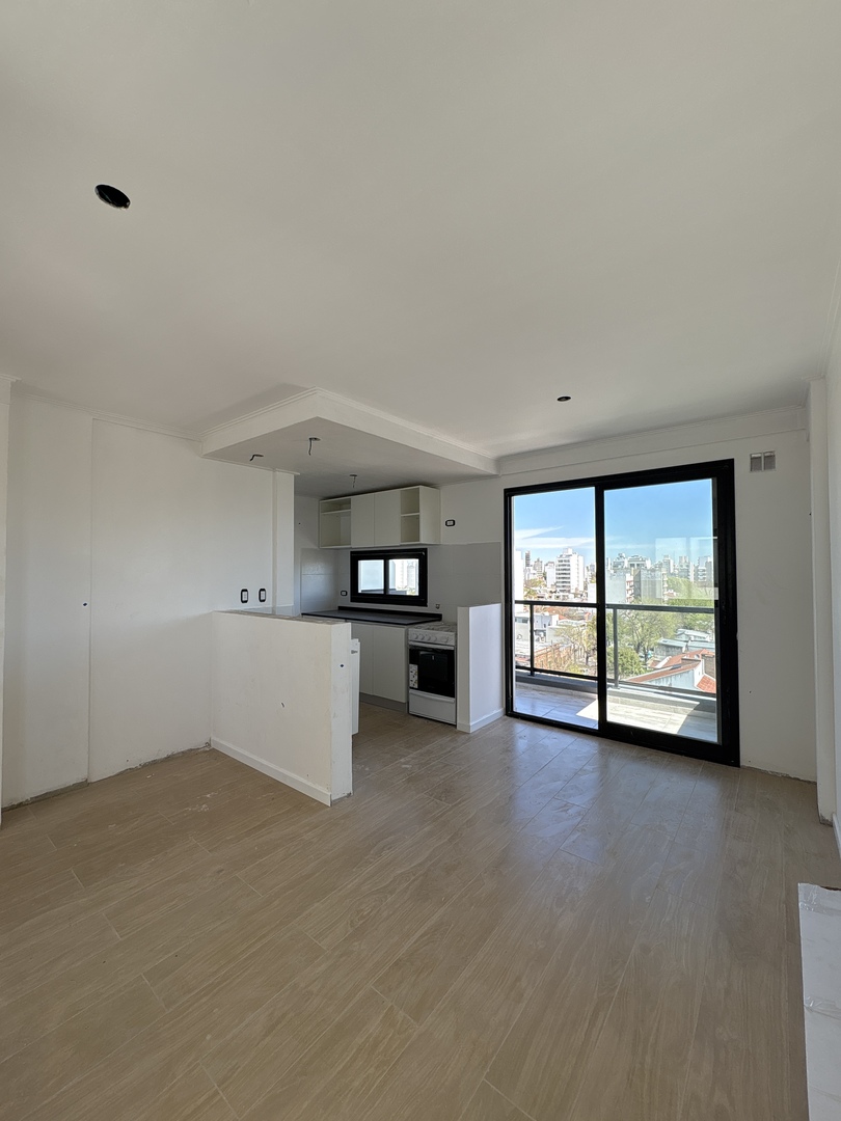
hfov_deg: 85.7
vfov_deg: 102.1
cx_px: 420
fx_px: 454
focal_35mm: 14
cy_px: 560
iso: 64
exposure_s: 1/397
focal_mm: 2.22
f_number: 2.2
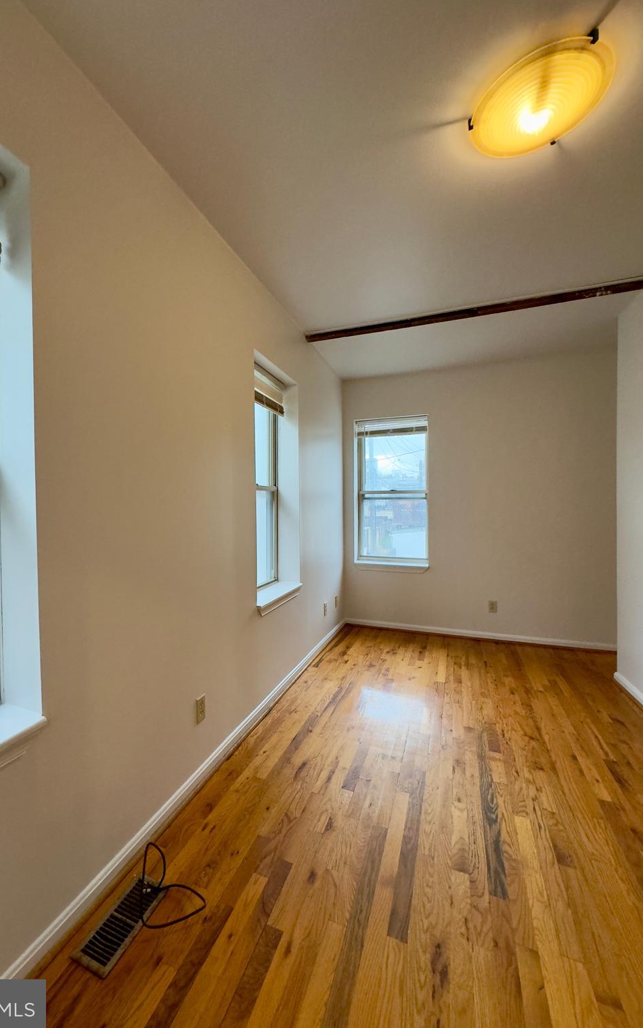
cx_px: 267
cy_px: 515
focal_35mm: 15
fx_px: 421
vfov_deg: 101.5
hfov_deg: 74.2
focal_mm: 2.22
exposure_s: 1/120
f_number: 2.2
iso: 320
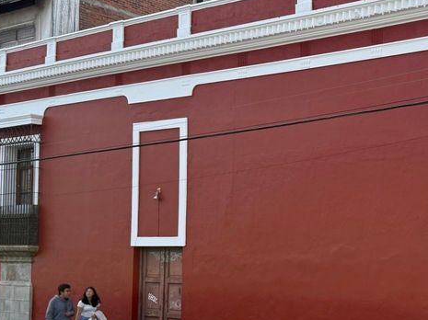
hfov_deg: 29.9
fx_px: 766
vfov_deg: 23.5
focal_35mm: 62
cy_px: 215
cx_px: 384
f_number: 1.78
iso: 100
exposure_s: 1/3425
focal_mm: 6.76
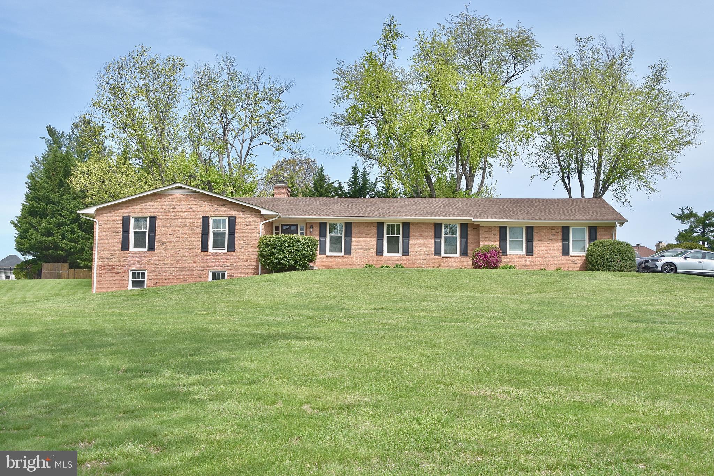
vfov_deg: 29.9
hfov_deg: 43.6
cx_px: 357
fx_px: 892
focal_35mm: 45
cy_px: 238
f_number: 11
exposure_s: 1/500
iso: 400
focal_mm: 30
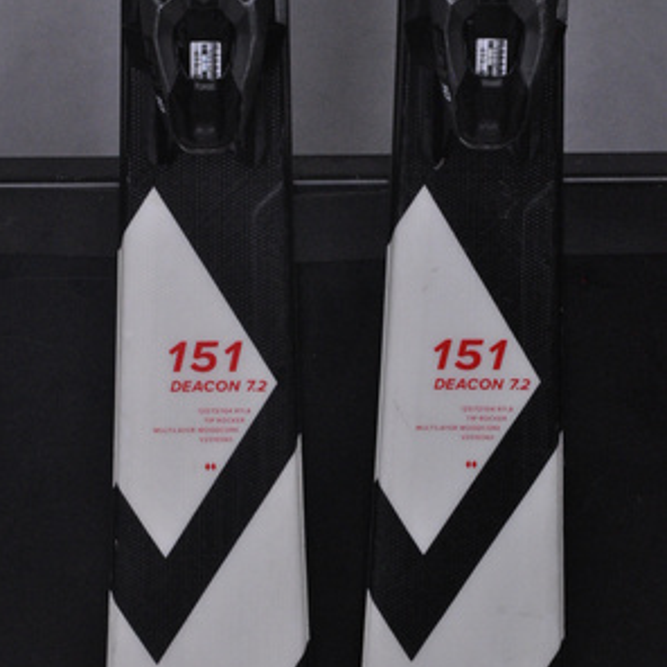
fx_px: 3589
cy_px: 356
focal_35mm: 165
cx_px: 332
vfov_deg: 10.6
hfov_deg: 10.6
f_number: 11
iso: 3200
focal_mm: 85
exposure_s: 1/125
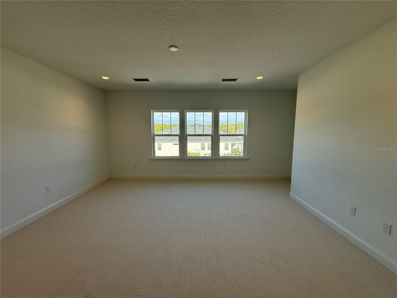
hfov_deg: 102.1
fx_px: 161
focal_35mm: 14
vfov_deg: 85.7
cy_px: 149
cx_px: 198
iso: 64
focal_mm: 2.22
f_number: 2.2
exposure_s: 1/261
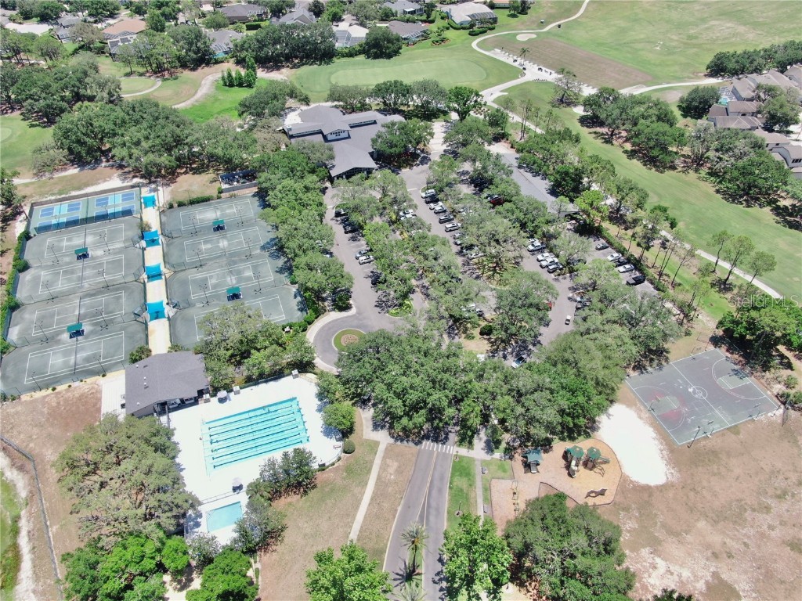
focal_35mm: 24
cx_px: 401
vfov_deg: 56.8
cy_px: 300
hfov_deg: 71.6
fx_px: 556
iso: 100
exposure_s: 1/640
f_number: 2.8
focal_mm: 4.39
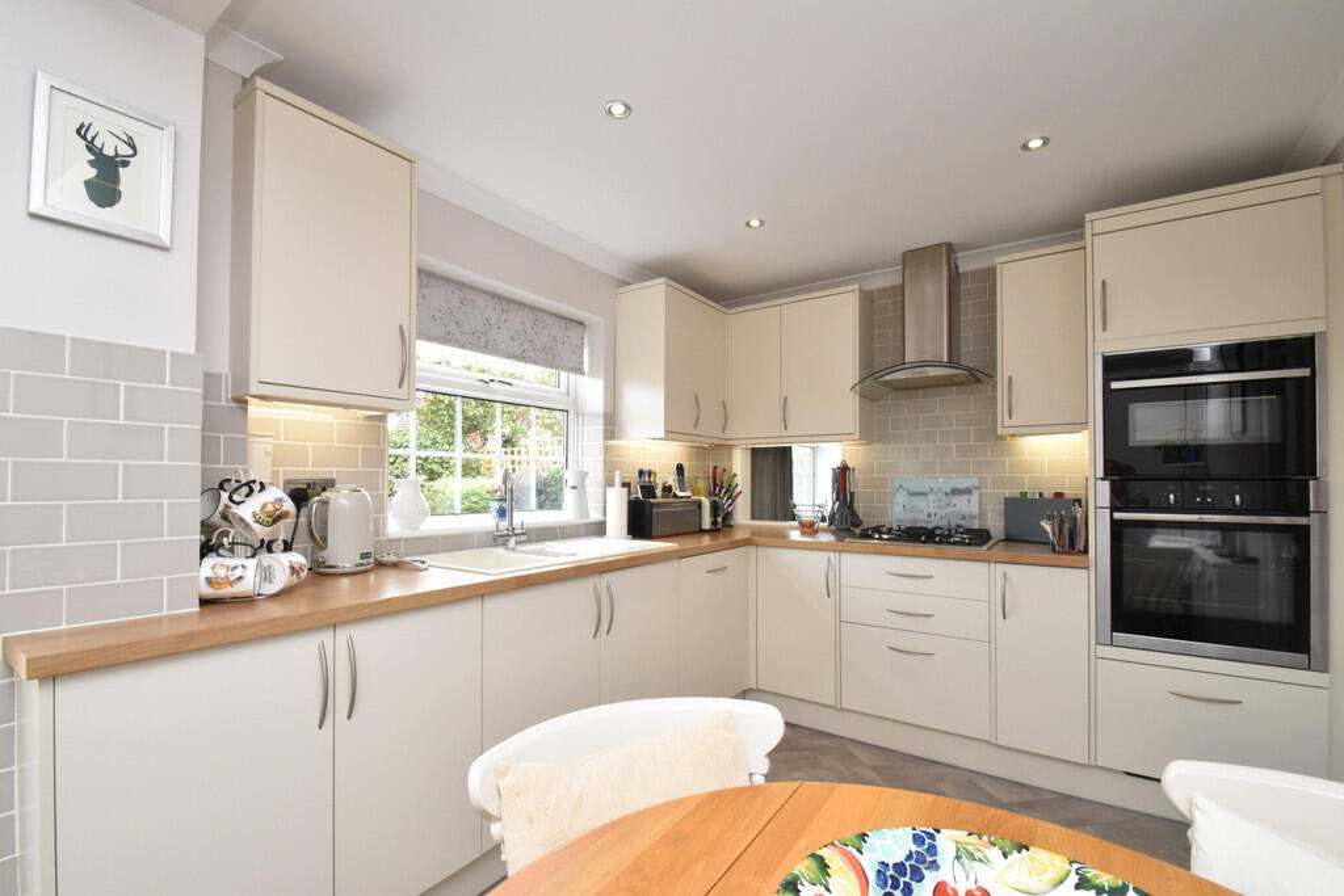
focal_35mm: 15
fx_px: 560
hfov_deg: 100.4
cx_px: 672
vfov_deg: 77.3
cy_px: 448
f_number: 10
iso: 1250
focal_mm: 10
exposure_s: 1/60
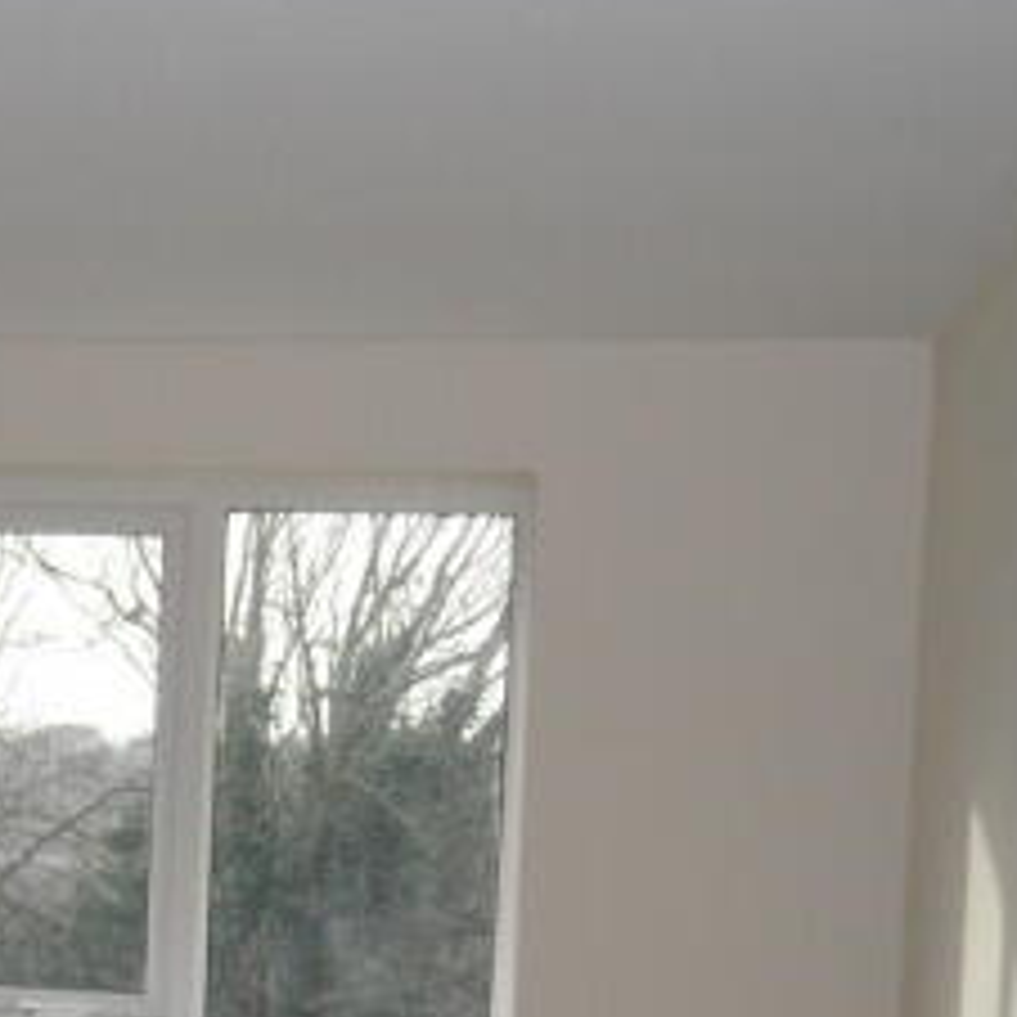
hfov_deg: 22.9
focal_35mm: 73
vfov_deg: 23.2
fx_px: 2426
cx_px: 56
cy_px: 848
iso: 100
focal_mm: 5.3
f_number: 3.4
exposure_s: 1/125
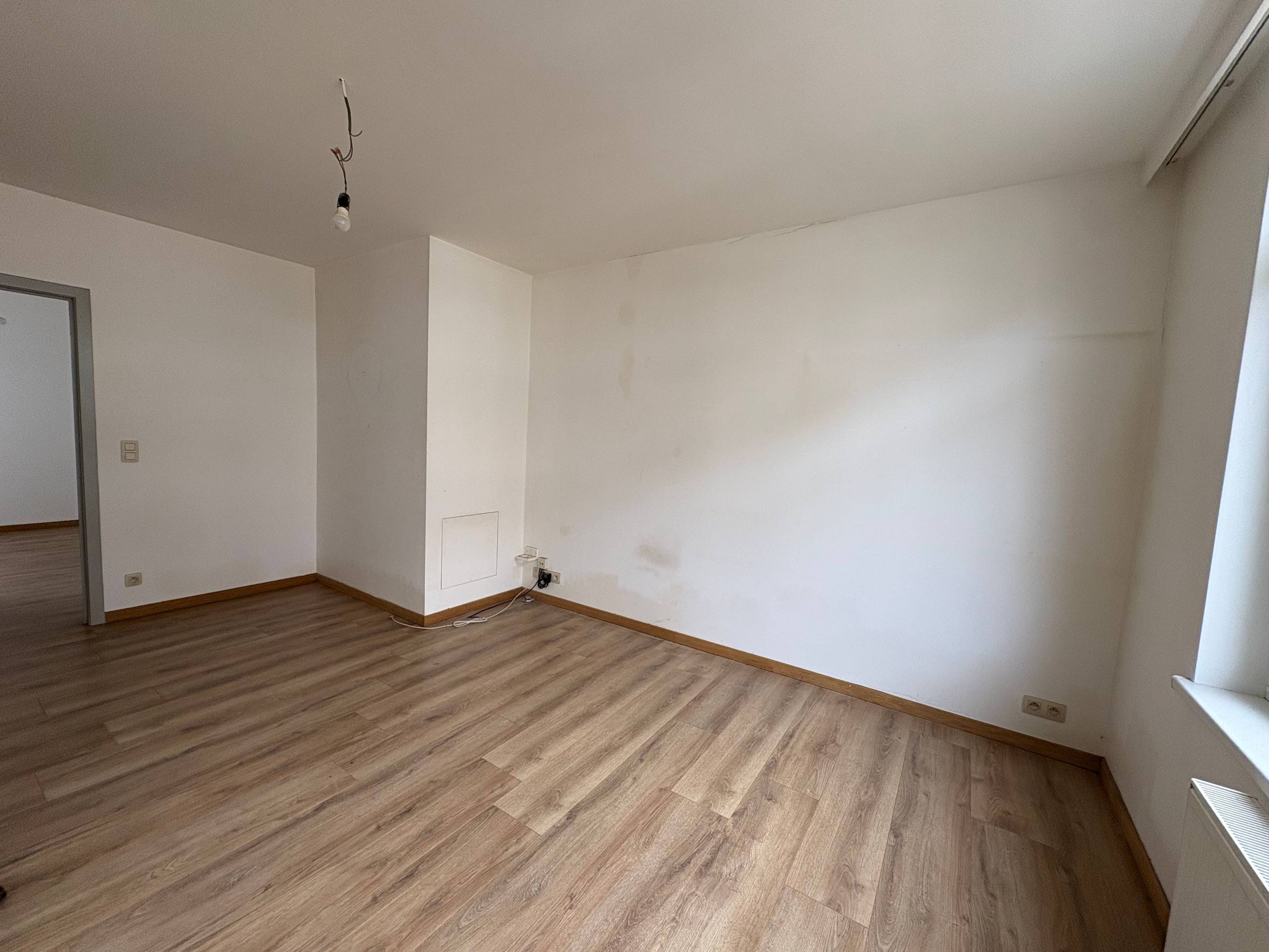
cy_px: 476
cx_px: 634
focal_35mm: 14
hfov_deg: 102.1
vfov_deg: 85.7
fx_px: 513
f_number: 2.2
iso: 80
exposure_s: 1/99
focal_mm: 2.22
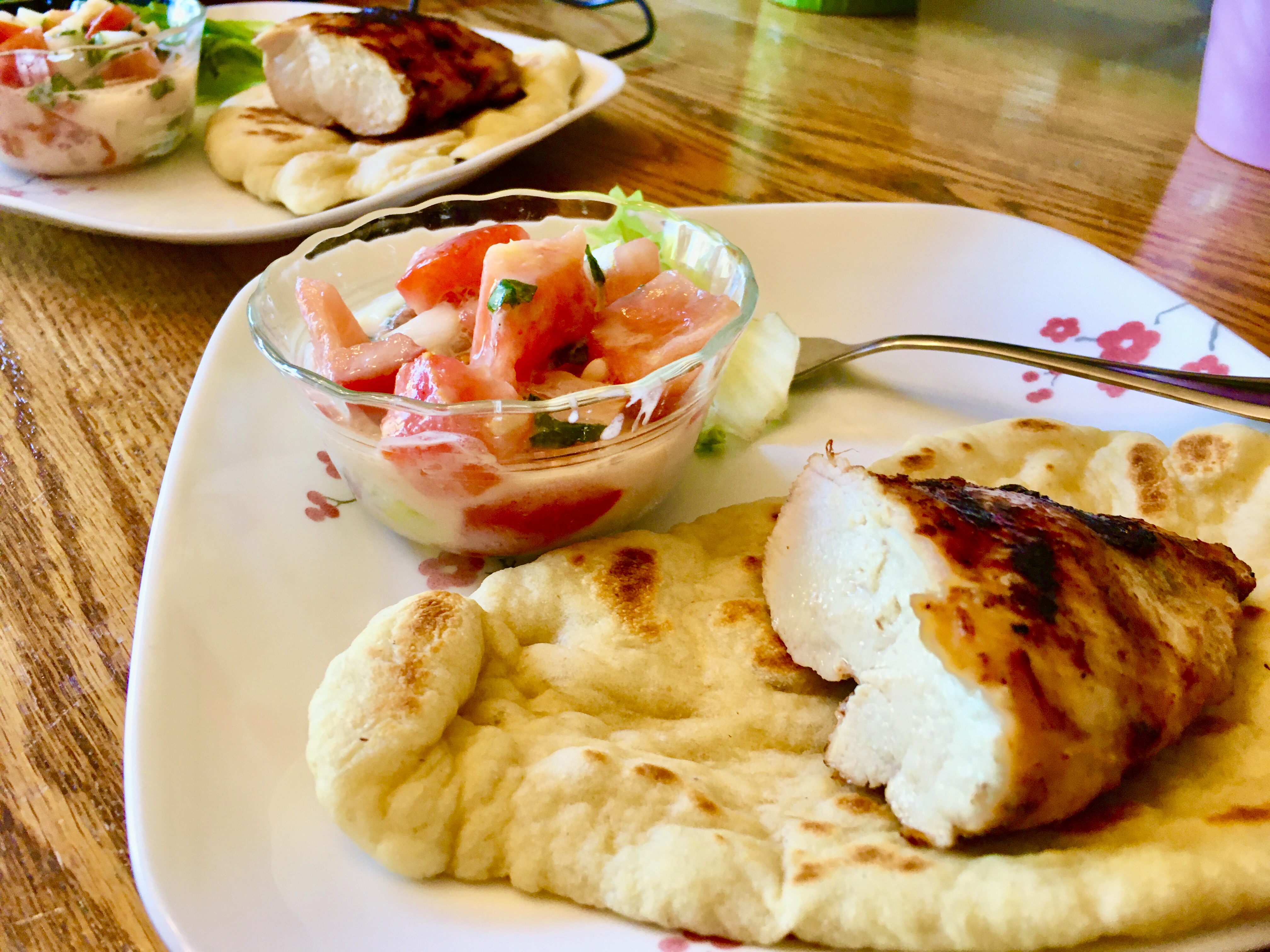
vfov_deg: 48.2
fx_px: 1064
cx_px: 635
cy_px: 476
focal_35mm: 29
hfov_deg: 61.7
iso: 100
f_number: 2.2
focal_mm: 4.15
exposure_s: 1/30
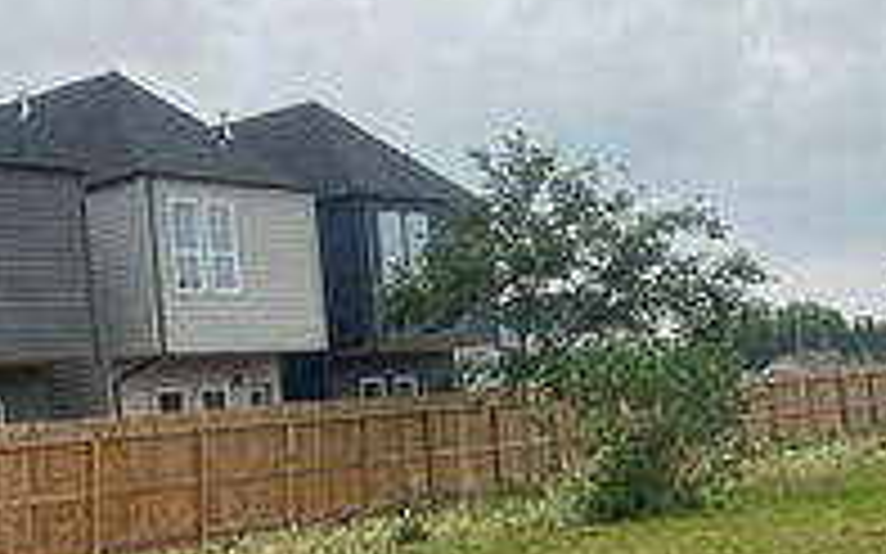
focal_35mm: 70
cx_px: -45
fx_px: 1690
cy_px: 448
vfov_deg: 18.4
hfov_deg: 27.3
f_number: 1.5
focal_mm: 5.7
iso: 50
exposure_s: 1/4444
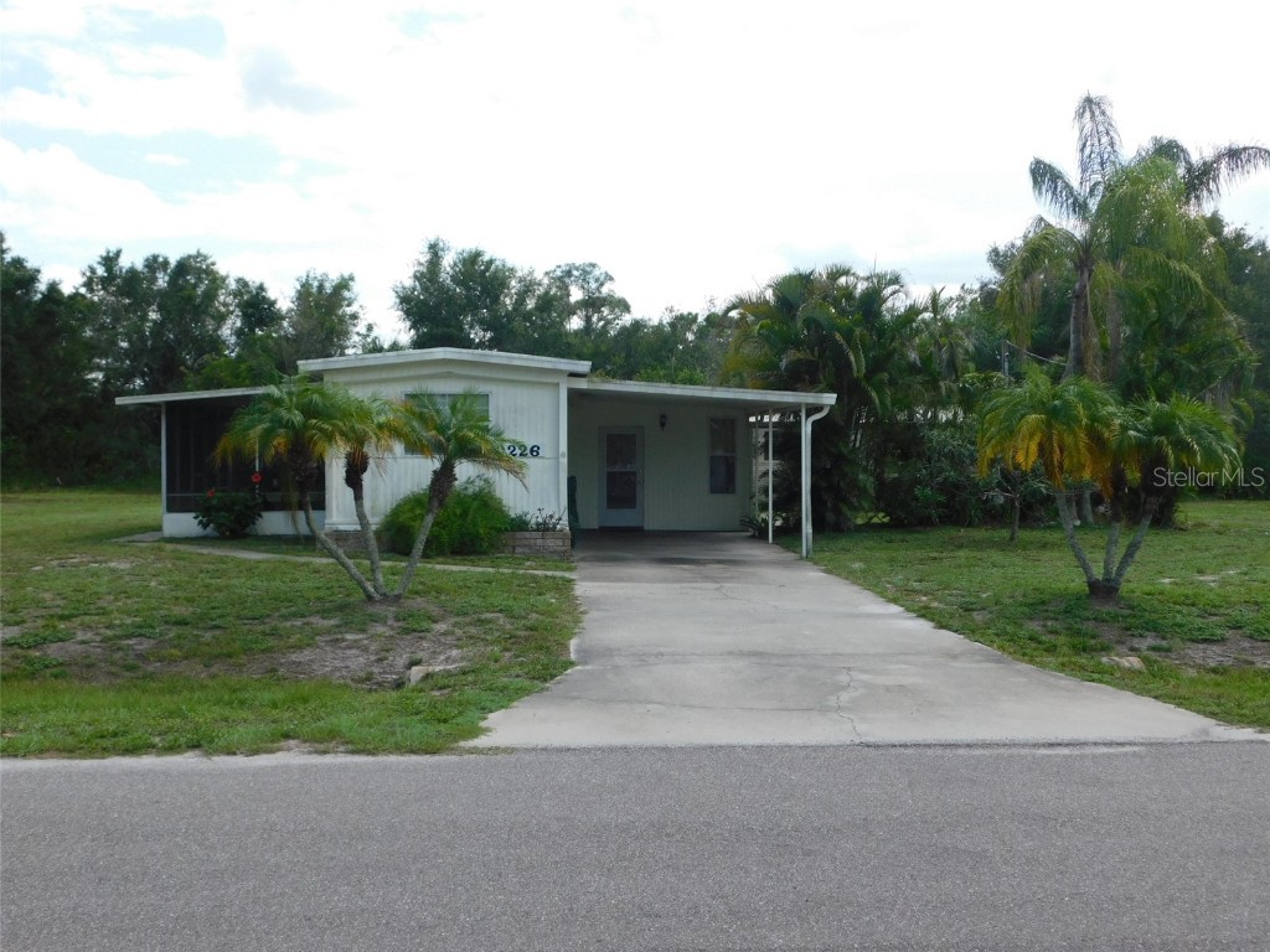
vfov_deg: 36.0
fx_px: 1468
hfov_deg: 46.8
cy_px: 476
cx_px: 635
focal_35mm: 40
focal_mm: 7.1
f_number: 3.6
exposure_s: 1/800
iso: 125
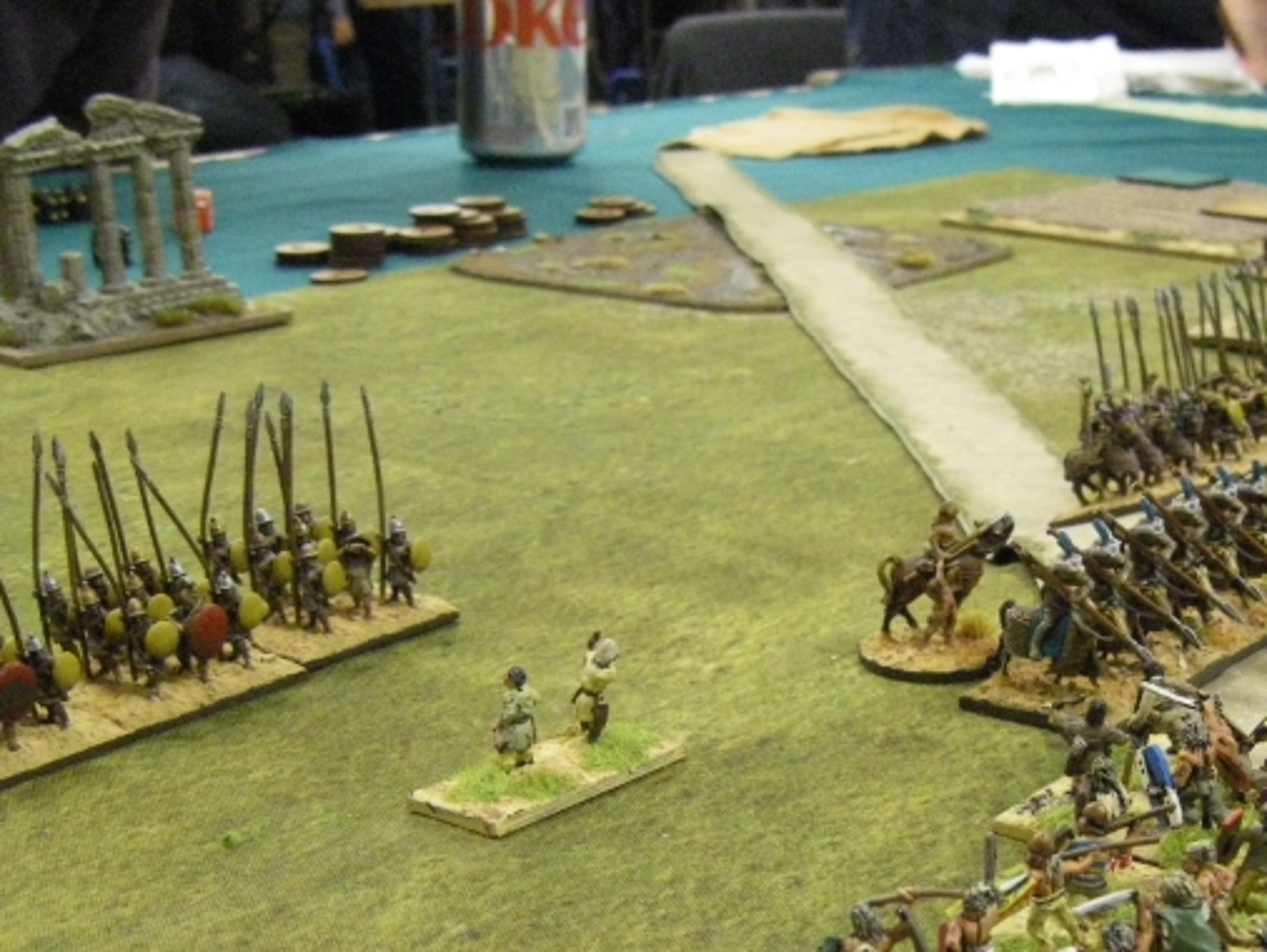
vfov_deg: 25.0
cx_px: 905
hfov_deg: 32.8
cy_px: 717
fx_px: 2124
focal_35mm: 58
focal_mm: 6.3
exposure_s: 1/50
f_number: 3.5
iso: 800
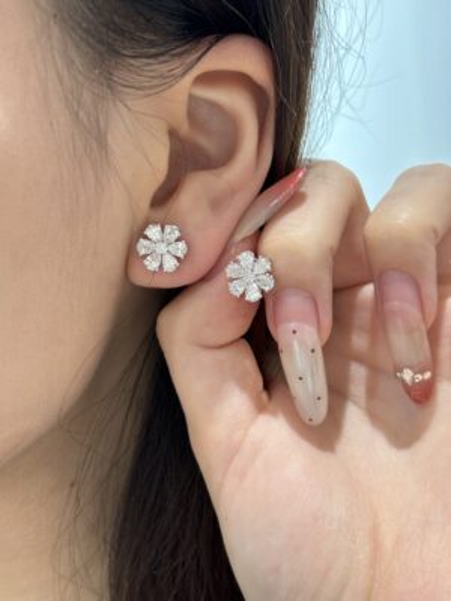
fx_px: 903
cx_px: 226
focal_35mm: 52
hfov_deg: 28.0
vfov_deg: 36.8
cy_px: 300
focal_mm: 5.96
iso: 50
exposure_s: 1/75
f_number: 1.6
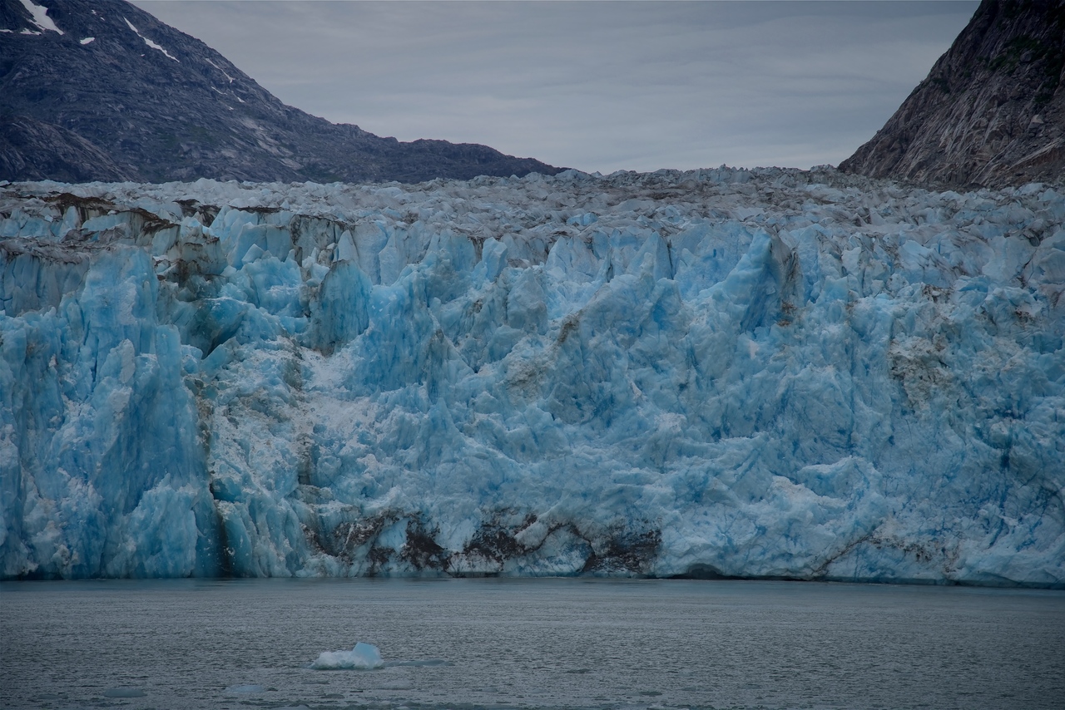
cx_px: 532
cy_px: 355
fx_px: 3551
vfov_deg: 11.4
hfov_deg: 17.1
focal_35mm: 120
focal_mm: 120
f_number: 6.3
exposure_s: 1/250
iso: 100
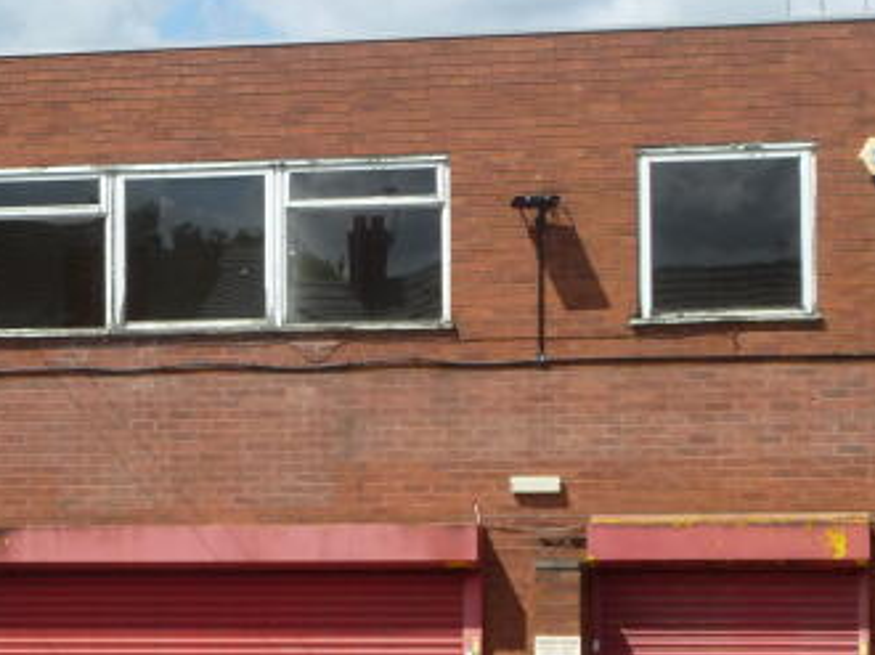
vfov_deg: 12.5
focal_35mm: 118
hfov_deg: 16.6
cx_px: 239
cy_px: 514
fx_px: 2981
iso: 100
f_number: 3.8
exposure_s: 1/1000
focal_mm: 6.8
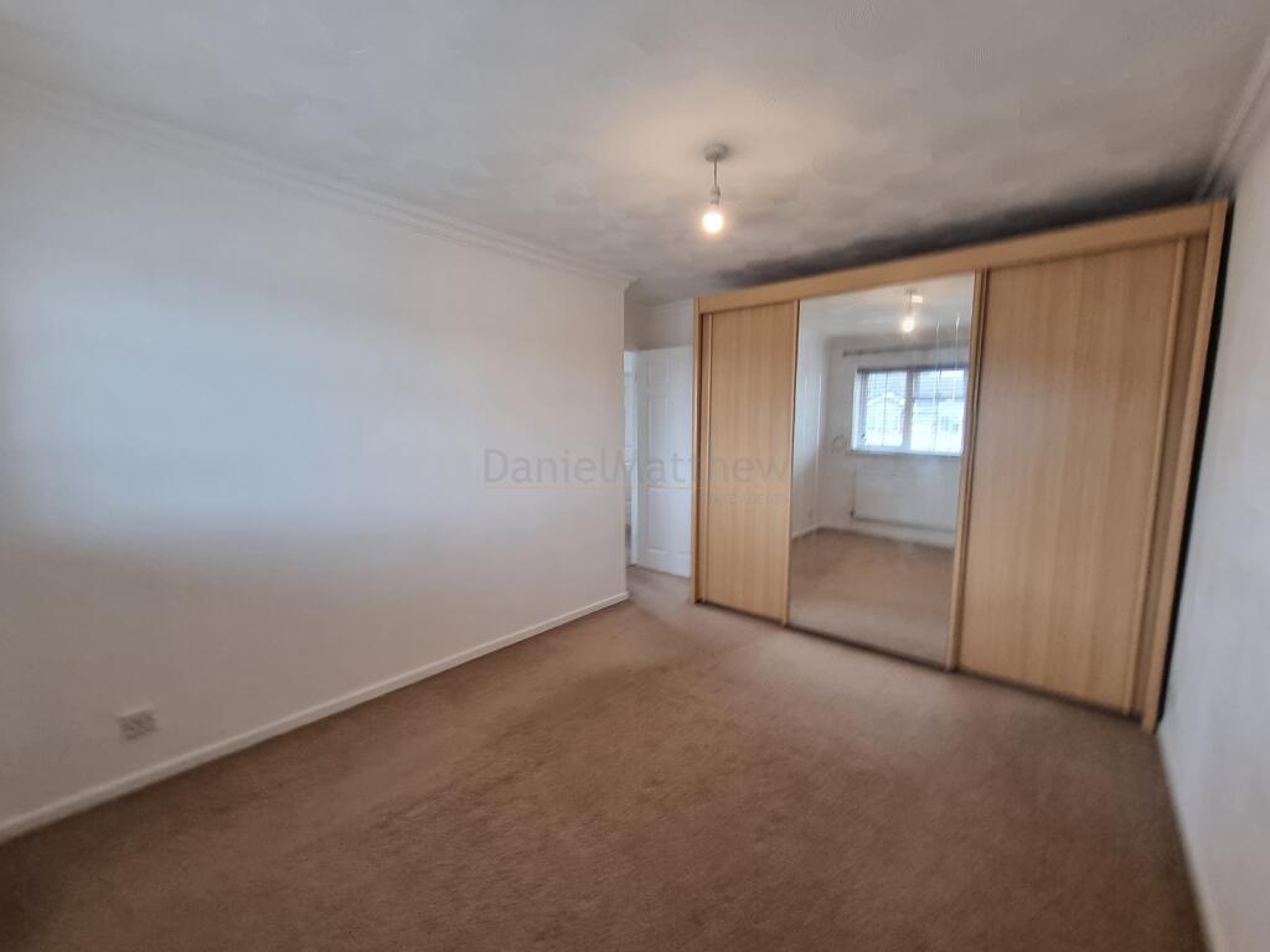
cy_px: 476
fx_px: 477
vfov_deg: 89.9
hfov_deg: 106.2
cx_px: 635
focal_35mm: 13
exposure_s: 1/50
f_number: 2.2
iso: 200
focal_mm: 2.2
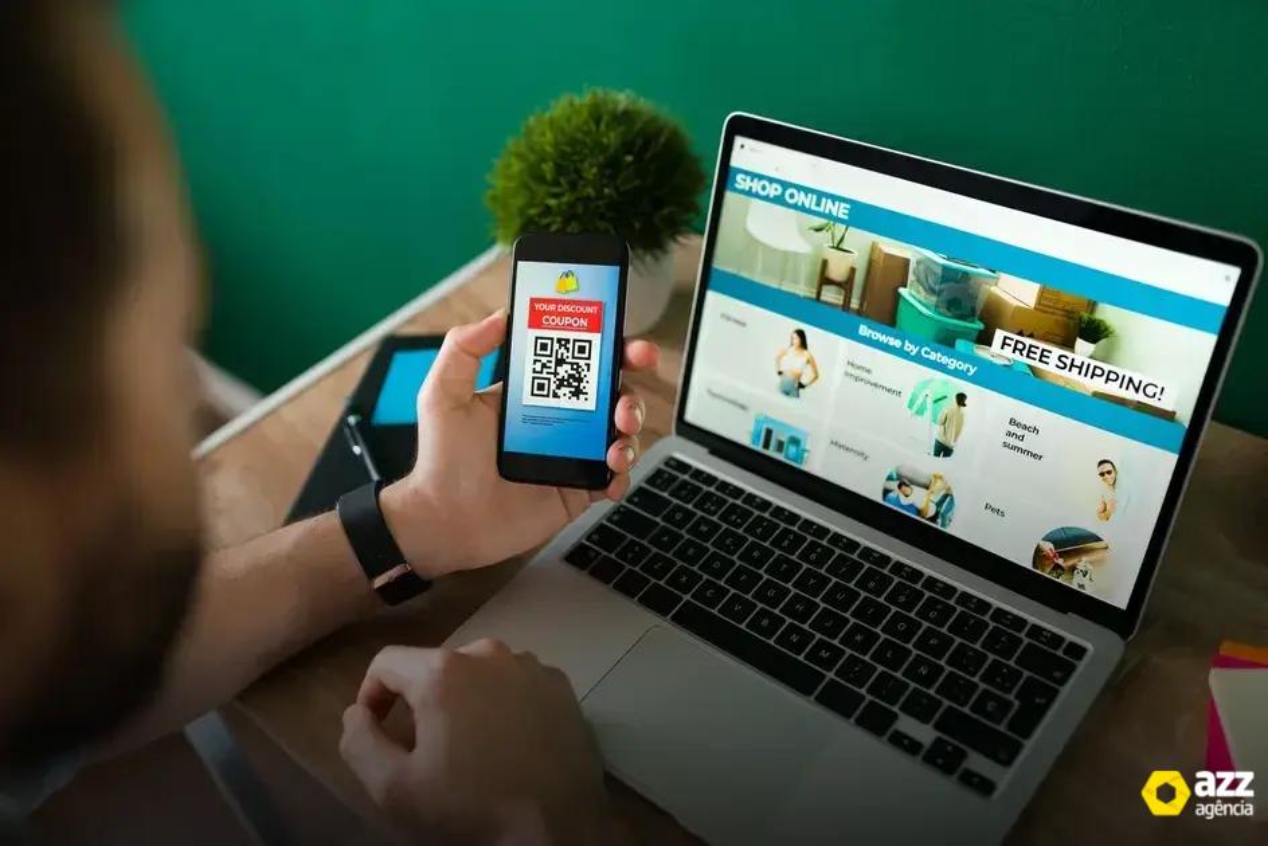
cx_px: 634
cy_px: 423
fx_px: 1233
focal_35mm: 35
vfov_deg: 37.9
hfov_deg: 54.4
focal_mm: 35
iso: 400
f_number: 1.8
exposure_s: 1/160
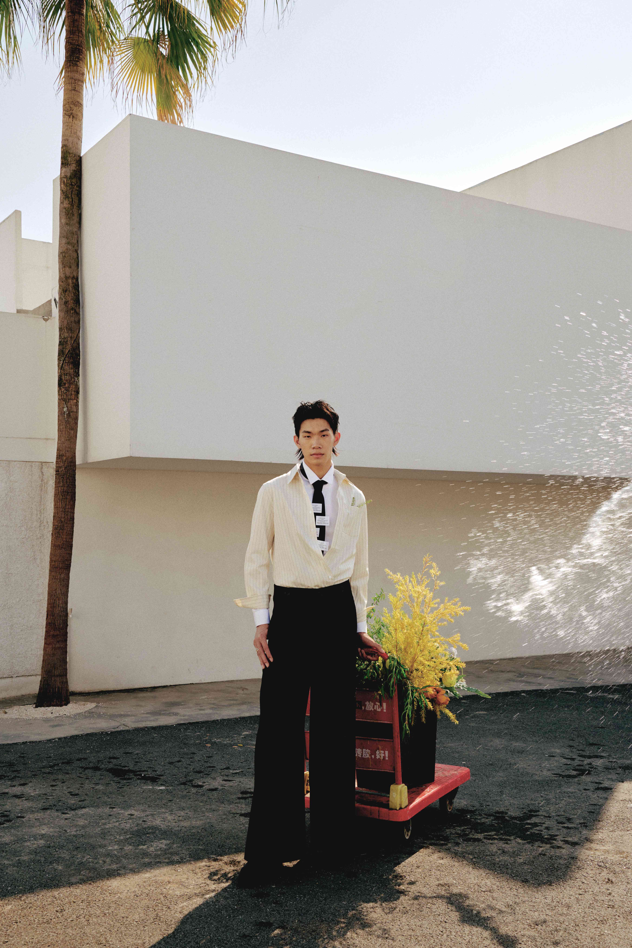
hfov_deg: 36.9
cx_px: 316
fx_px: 948
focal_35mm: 36
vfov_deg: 53.1
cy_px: 474
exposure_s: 1/200
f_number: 7.1
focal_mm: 36
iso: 200
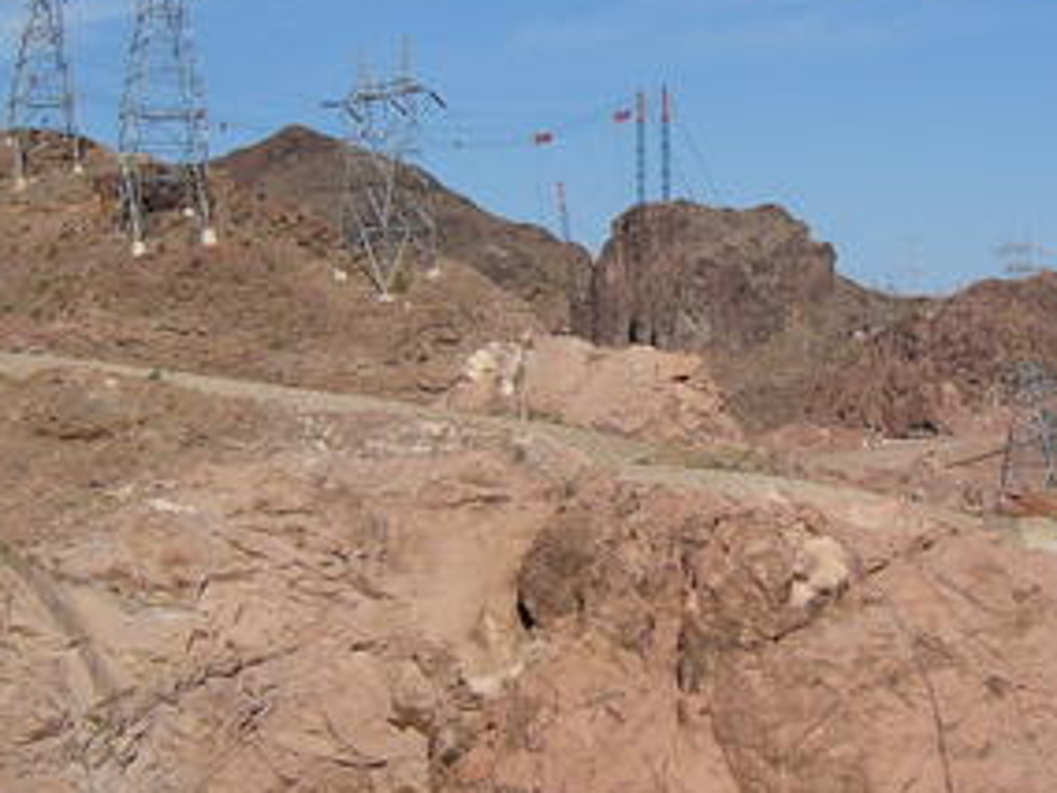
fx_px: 2412
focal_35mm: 79
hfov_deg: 24.5
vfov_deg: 18.6
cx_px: 744
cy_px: 212
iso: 50
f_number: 8
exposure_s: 1/320
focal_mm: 5.8
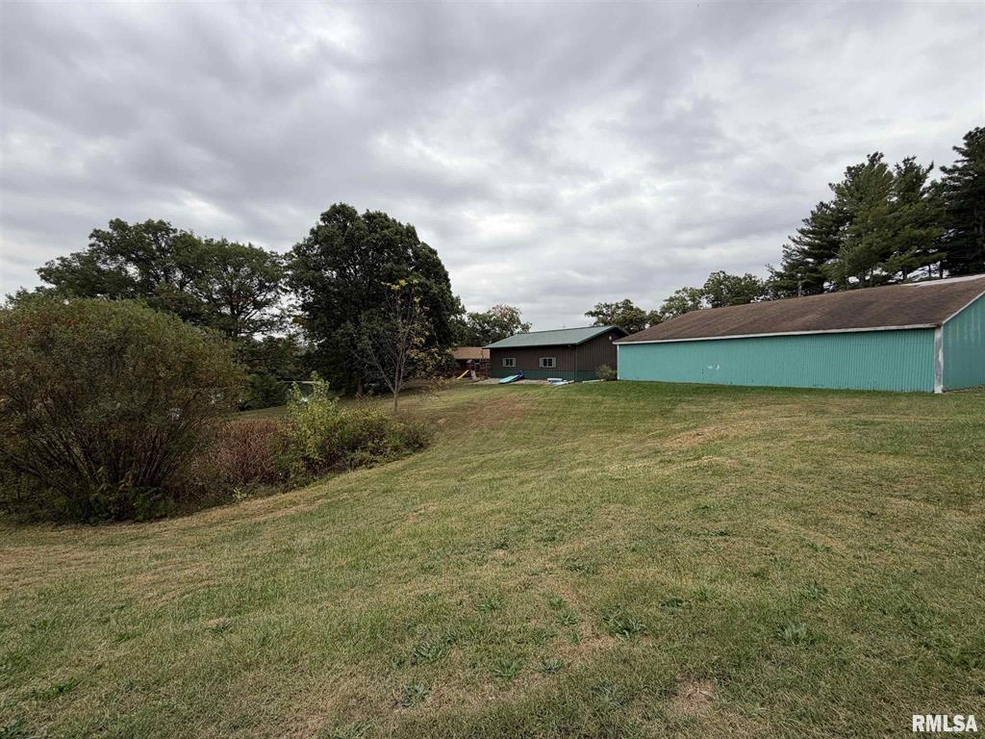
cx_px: 492
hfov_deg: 102.1
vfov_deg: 85.7
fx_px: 398
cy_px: 370
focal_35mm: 14
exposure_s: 1/502
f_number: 2.2
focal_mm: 2.22
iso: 50
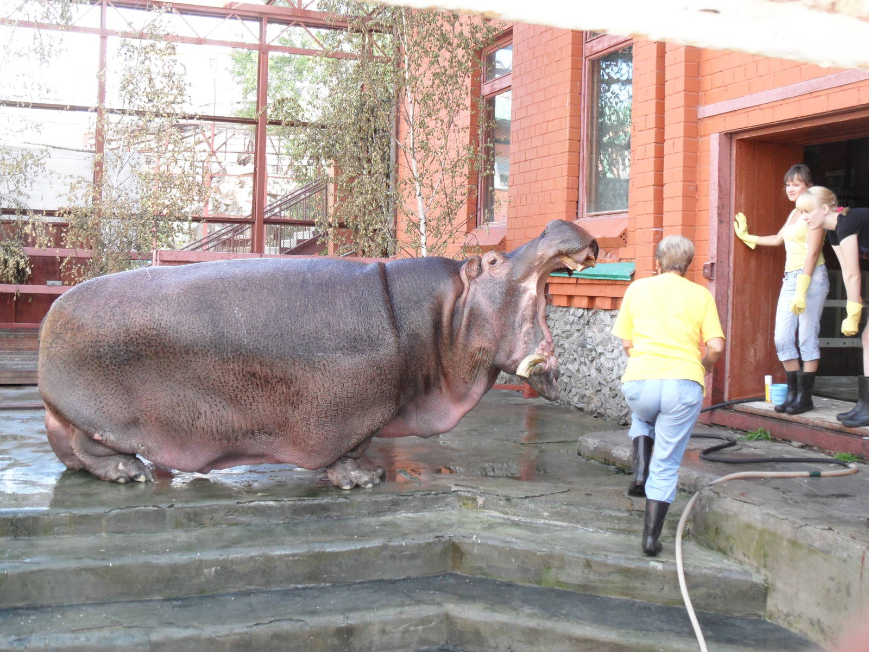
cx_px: 434
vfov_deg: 36.0
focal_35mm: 40
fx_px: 1004
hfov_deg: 46.8
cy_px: 326
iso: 200
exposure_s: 1/90
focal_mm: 6.5
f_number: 3.6
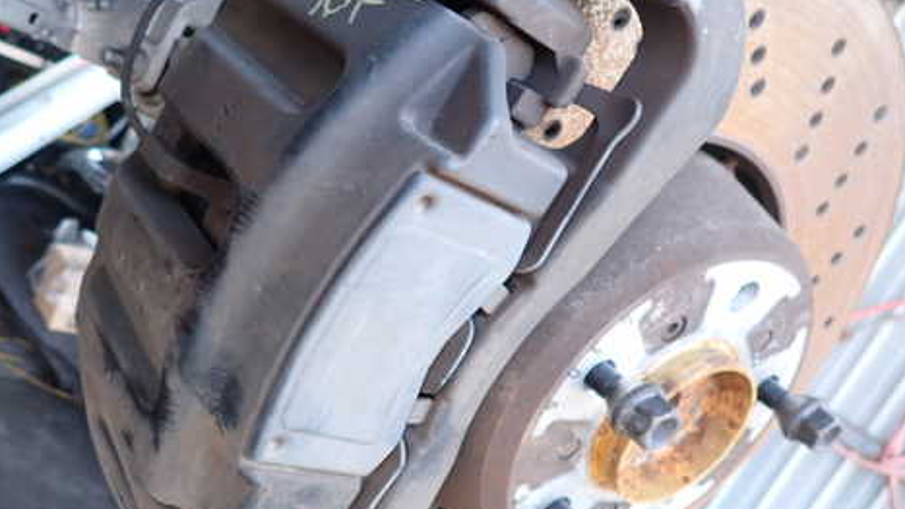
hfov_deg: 55.8
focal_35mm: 35
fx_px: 840
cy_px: 246
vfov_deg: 33.7
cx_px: 328
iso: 160
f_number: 2
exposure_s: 1/60
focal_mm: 4.5
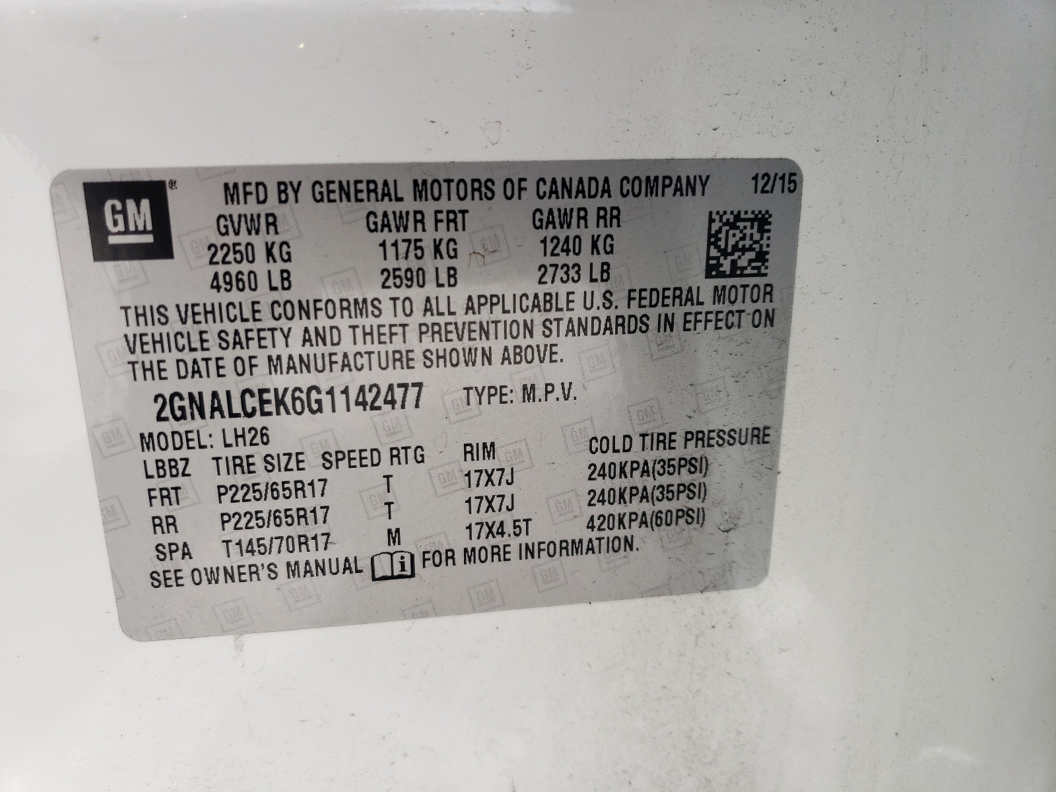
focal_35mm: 26
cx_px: 528
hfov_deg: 67.3
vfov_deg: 53.1
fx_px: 793
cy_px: 396
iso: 50
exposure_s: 1/714
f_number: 1.5
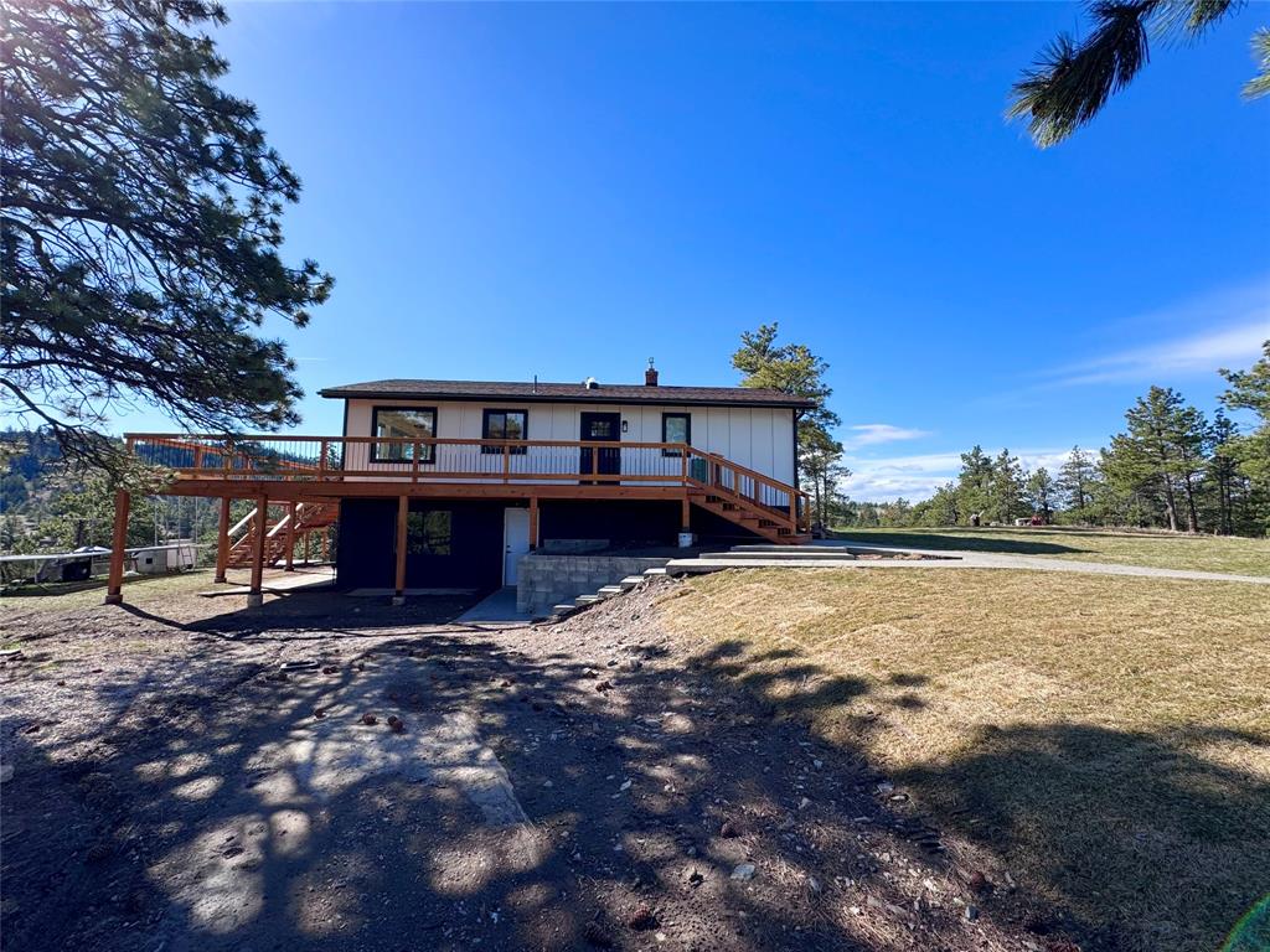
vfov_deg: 85.7
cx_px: 635
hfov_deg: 102.1
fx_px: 514
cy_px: 476
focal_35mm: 14
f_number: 2.2
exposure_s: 1/1277
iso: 50
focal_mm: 2.22
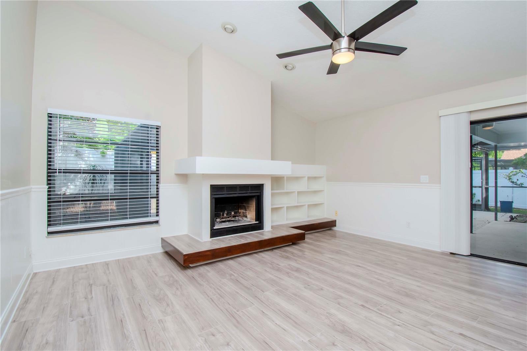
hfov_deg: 100.4
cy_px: 176
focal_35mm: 15
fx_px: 220
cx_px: 264
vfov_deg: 77.3
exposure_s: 1/200
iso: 800
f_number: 10
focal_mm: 10
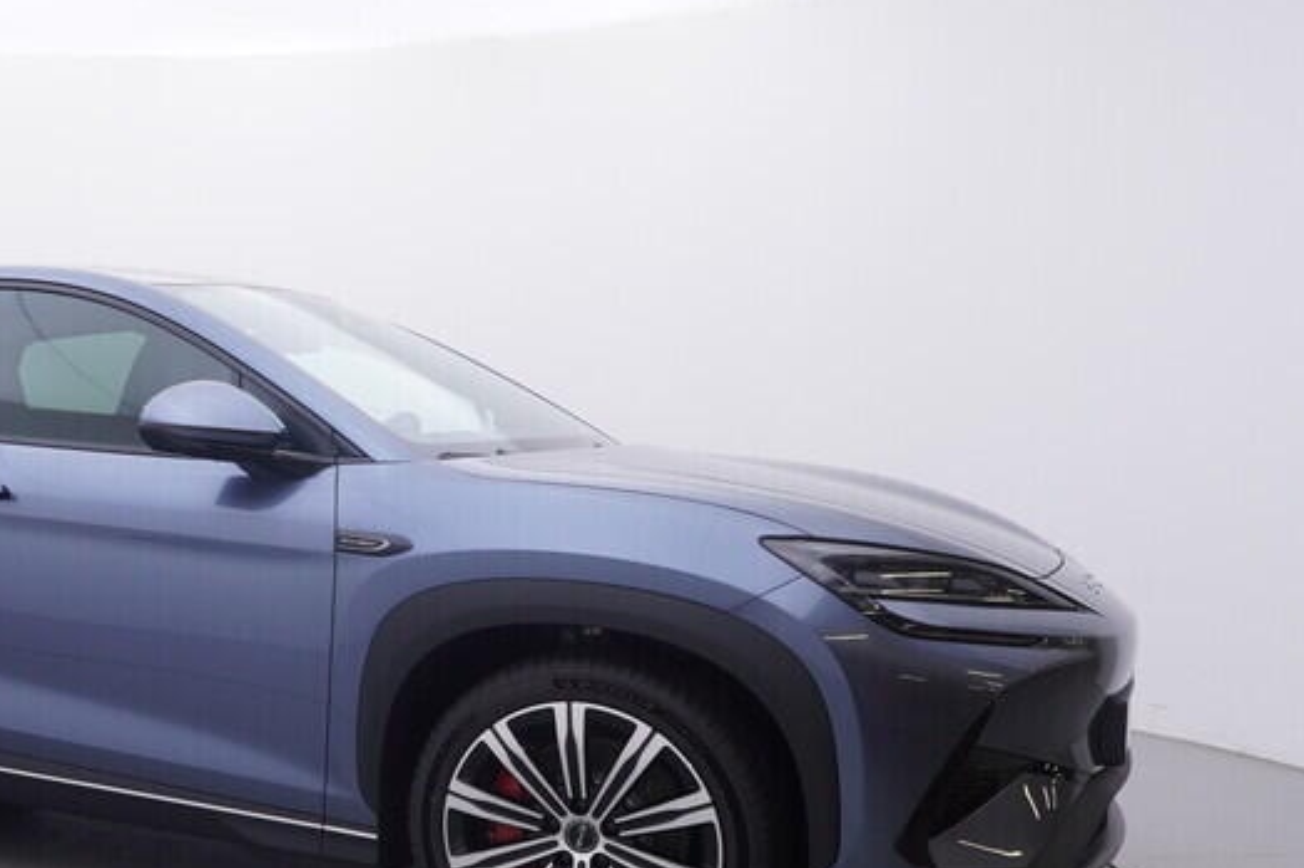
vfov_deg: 30.2
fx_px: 1592
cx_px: 52
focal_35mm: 44
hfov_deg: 40.1
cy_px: 599
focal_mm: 15
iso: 200
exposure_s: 1/80
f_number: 5
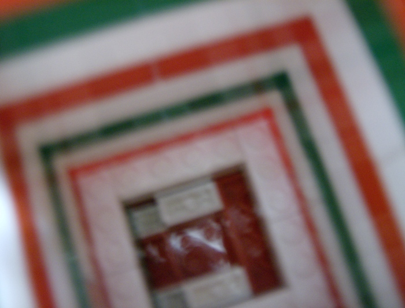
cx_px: 202
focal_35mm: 36
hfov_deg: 51.1
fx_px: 423
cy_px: 154
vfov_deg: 40.0
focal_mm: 6
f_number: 2.8
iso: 200
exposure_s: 1/6.08
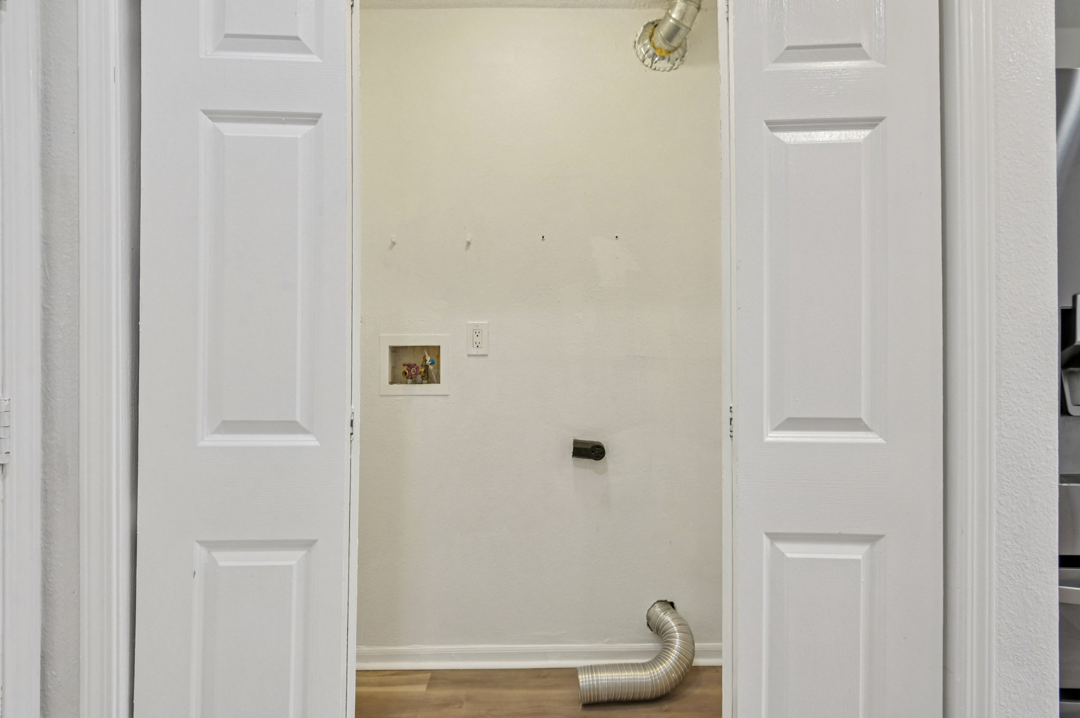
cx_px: 540
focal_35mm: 16
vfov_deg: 73.7
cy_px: 359
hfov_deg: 96.8
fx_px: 480
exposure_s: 1/15
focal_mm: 16
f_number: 8
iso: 110
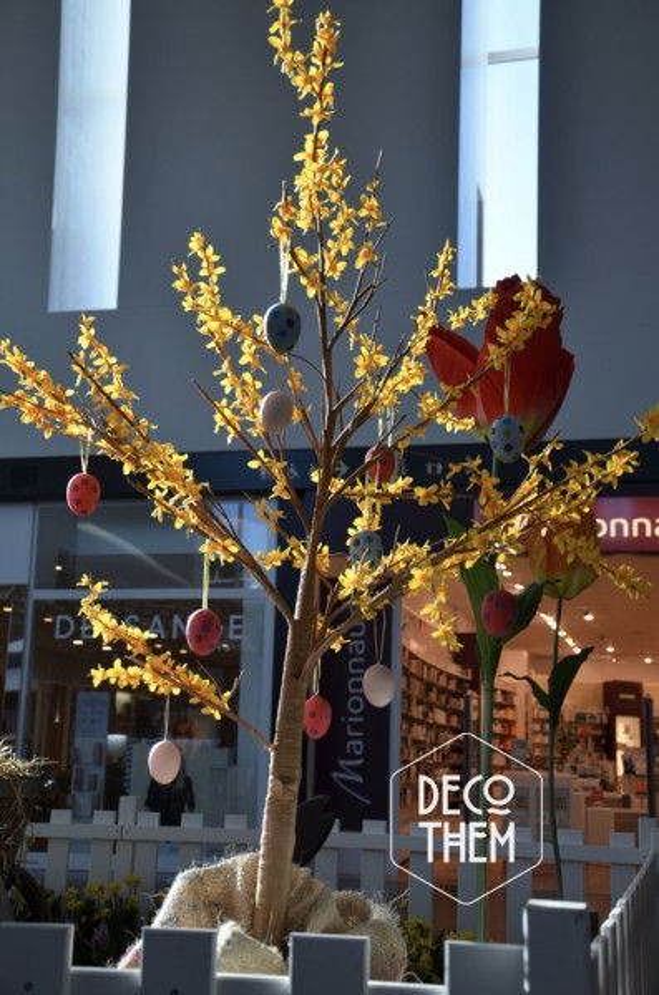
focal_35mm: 51
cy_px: 498
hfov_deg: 26.3
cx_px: 330
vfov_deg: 39.0
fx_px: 1408
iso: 160
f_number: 4.2
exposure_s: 1/160
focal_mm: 34
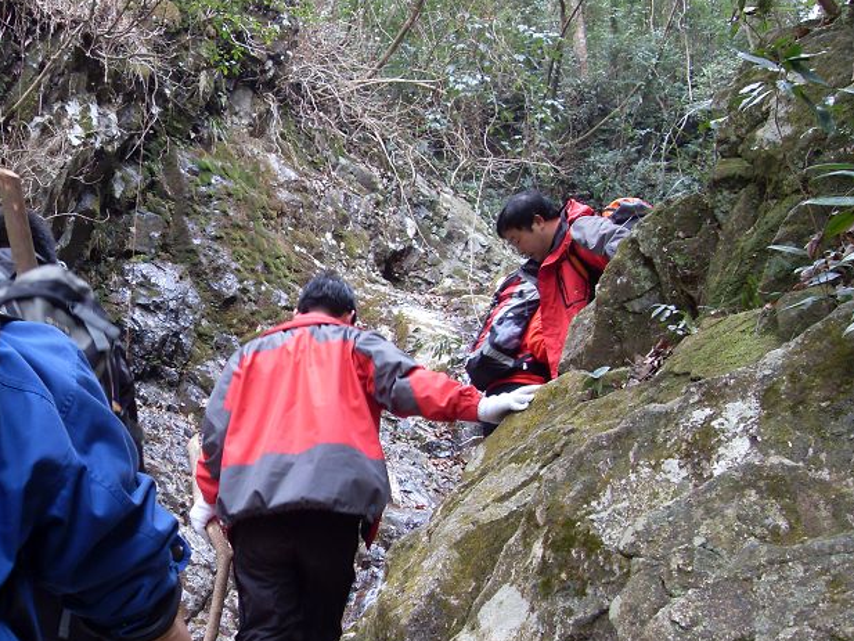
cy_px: 388
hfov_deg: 39.6
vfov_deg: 30.2
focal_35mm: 48
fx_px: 1184
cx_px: 365
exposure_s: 1/45
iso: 160
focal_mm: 6.3
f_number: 2.8
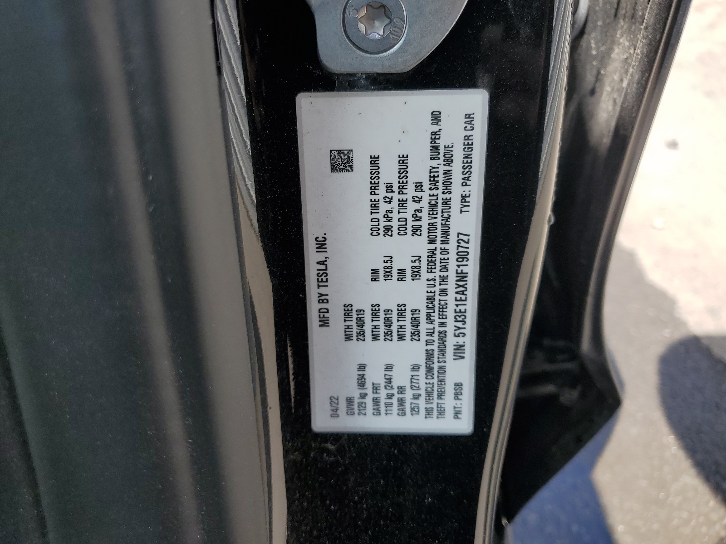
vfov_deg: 53.1
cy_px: 272
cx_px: 363
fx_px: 545
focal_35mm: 26
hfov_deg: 67.3
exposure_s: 1/833
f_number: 1.5
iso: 50
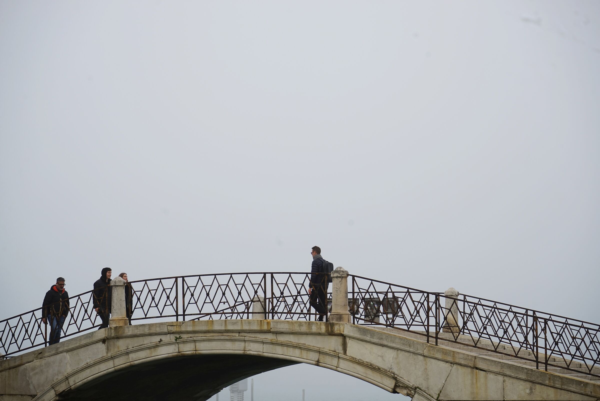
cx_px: 300
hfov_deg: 28.8
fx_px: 1167
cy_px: 200
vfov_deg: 19.5
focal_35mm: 70
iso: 100
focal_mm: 70
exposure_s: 1/125
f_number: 10
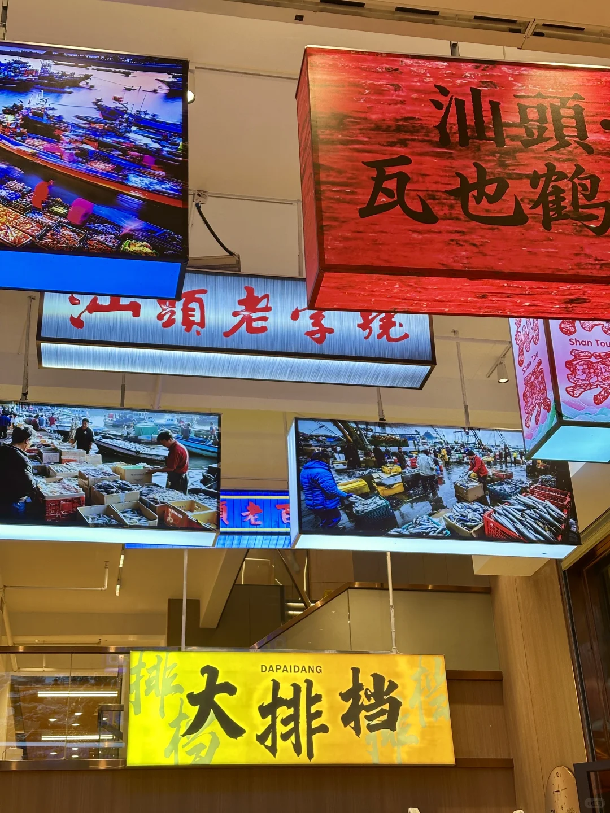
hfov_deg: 30.3
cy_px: 406
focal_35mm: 48
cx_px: 305
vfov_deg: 39.7
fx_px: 1128
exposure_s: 1/83
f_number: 1.78
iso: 80
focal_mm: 6.86
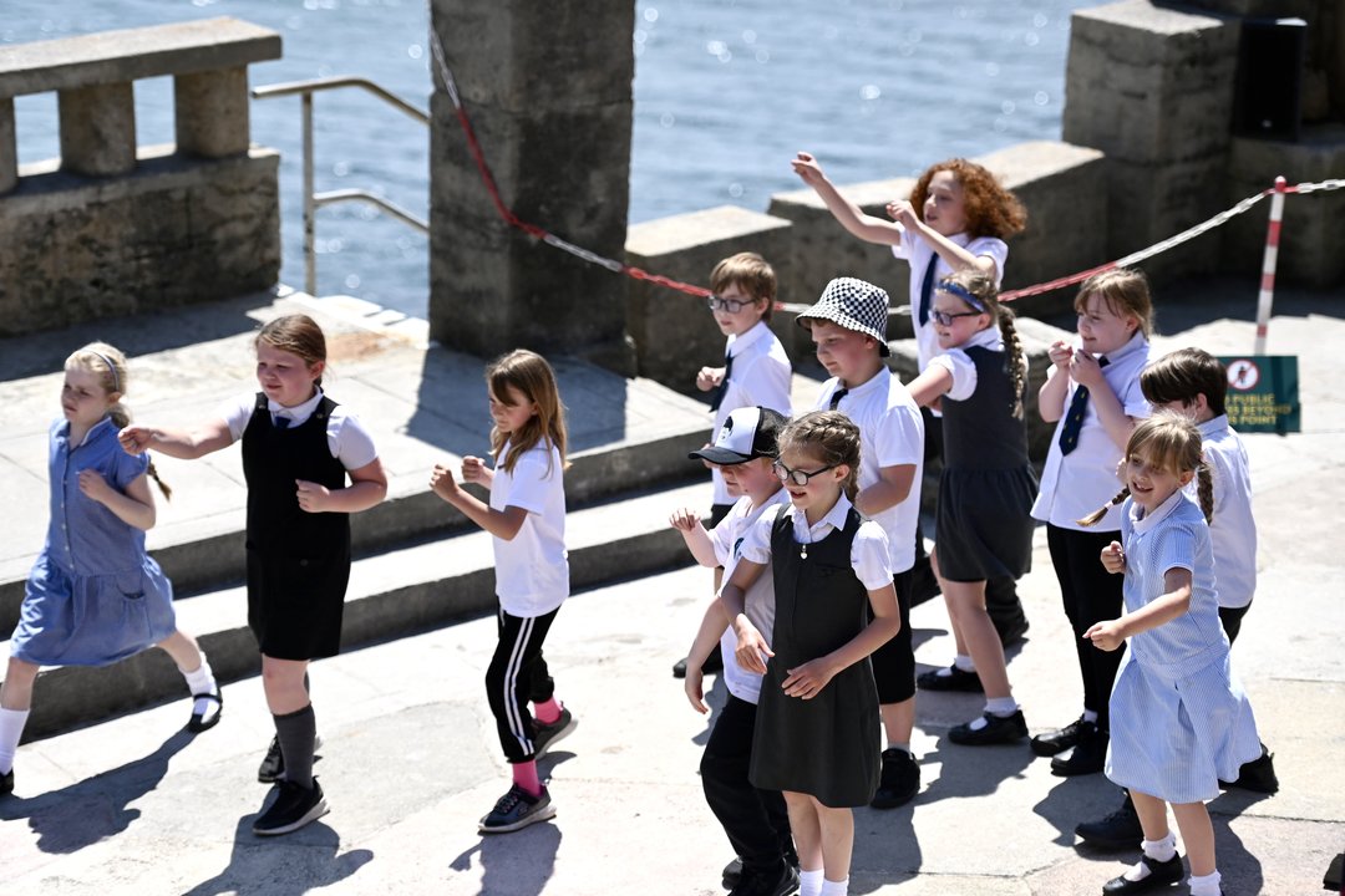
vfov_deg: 13.4
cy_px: 448
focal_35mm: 102
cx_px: 672
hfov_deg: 20.0
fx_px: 3811
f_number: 2.8
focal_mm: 102
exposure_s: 1/8000
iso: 450
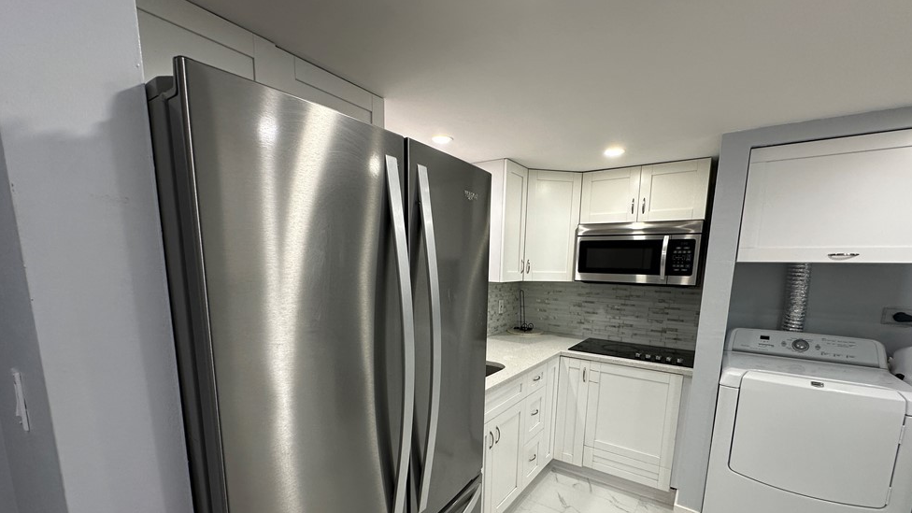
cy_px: 327
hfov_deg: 99.4
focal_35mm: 16
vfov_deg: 65.9
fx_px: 387
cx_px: 462
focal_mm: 2.22
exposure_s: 1/120
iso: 160
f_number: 2.2
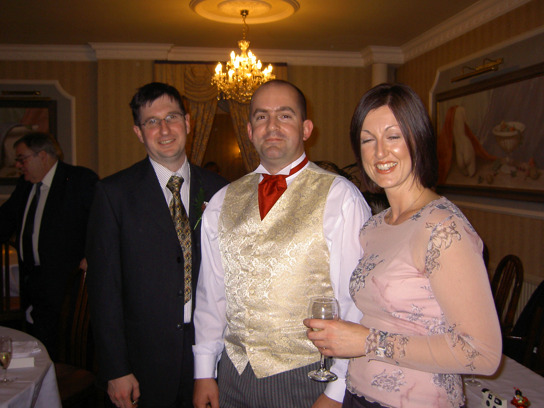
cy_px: 204
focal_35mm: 34
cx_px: 272
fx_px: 534
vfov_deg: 41.8
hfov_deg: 54.0
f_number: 2.8
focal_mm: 5.6
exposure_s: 1/60
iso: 100
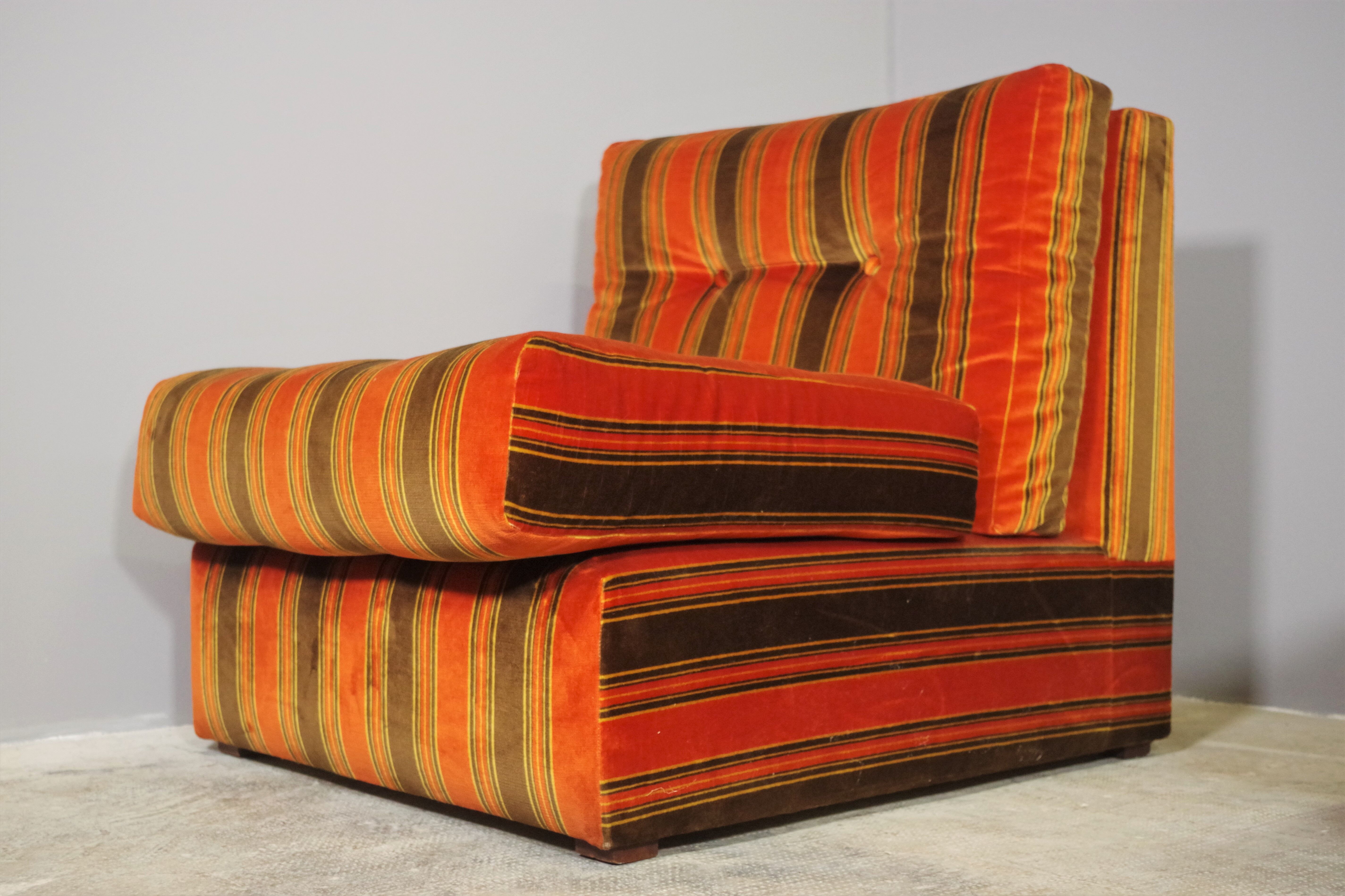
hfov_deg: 46.4
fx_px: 1569
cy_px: 448
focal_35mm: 42
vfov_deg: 31.9
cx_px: 672
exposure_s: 1/60
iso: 1600
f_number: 4
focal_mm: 28.13
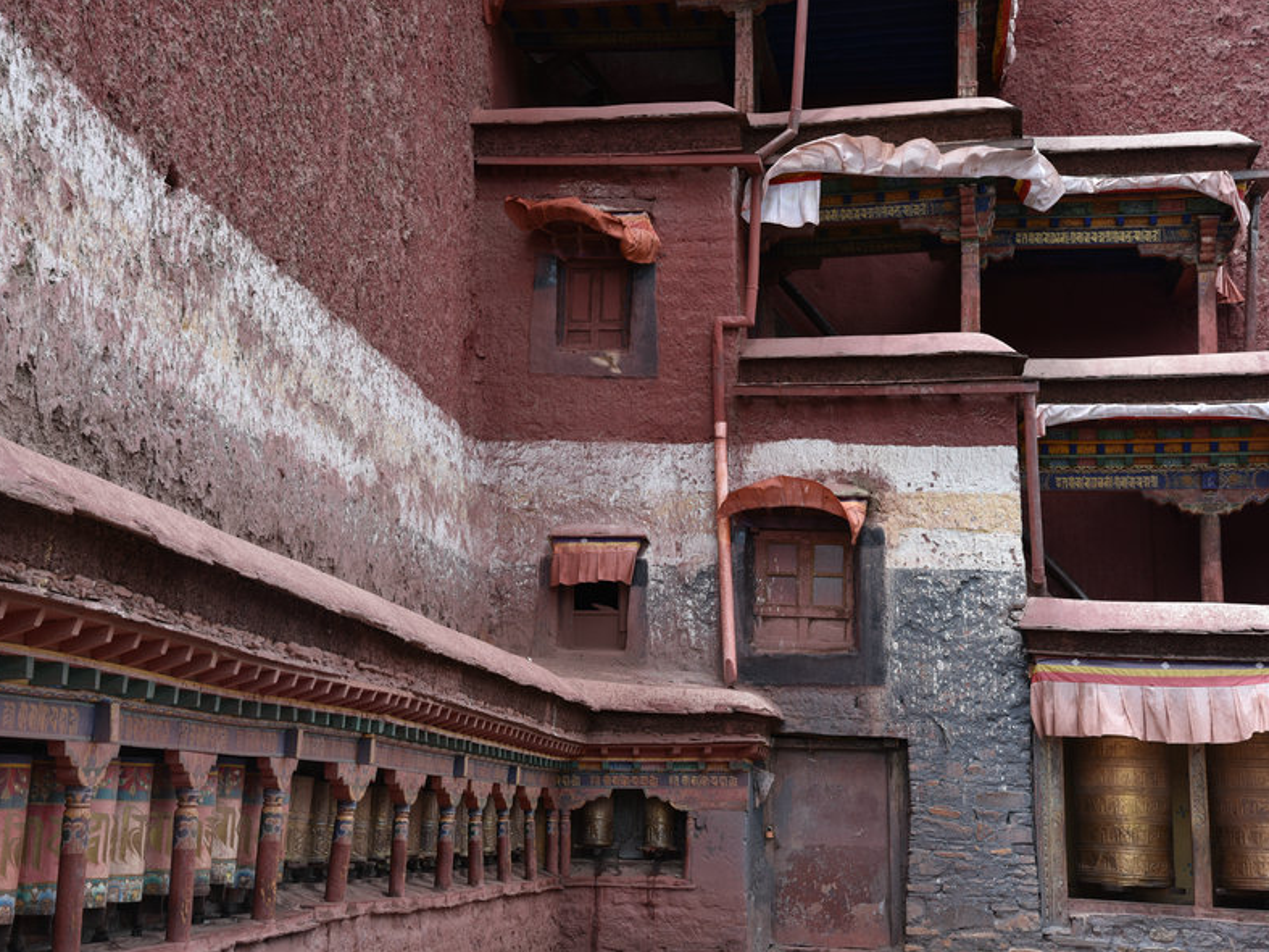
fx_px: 2016
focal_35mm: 55
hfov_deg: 34.9
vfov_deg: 26.6
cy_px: 470
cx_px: 576
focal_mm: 50
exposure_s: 1/250
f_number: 8
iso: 280
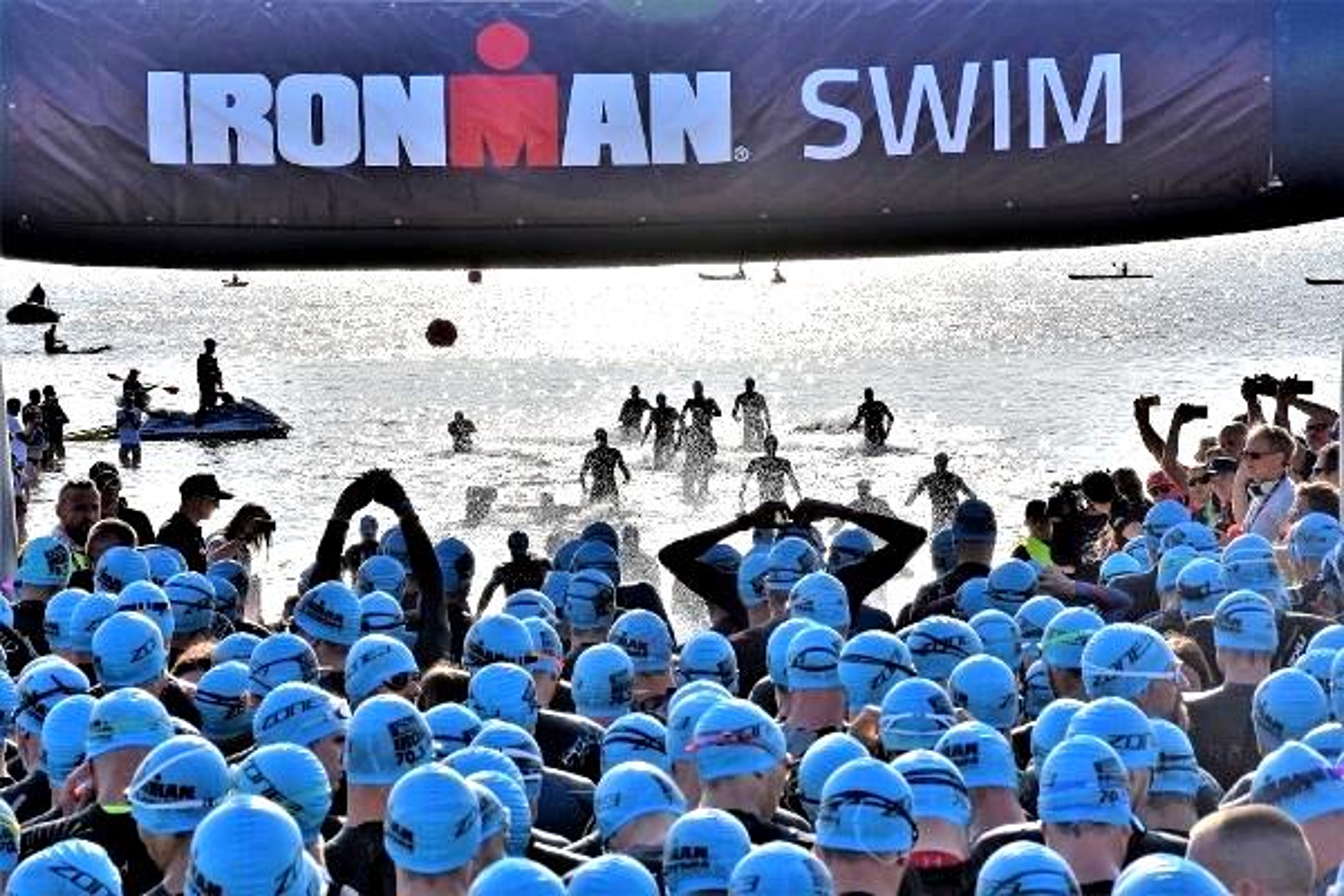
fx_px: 4760
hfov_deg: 16.1
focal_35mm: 128
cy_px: 448
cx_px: 672
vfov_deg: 10.8
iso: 125
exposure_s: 1/500
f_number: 11
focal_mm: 85
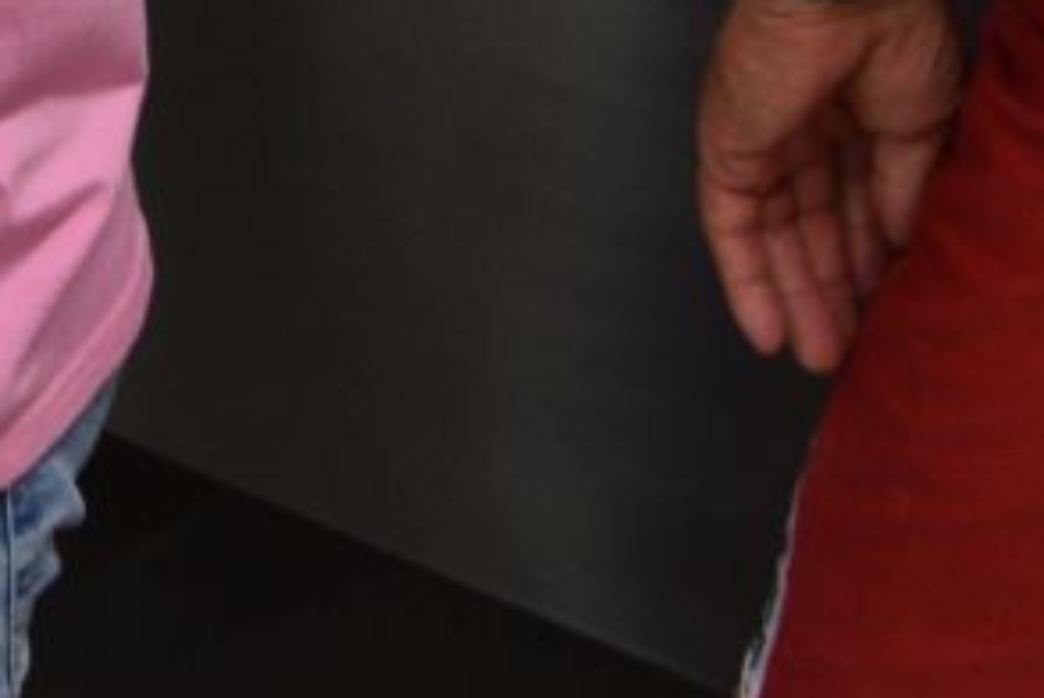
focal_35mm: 138
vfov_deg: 9.1
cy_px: -908
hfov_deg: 13.5
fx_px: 4006
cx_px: -752
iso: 400
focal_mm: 18
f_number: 4.5
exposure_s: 1/100
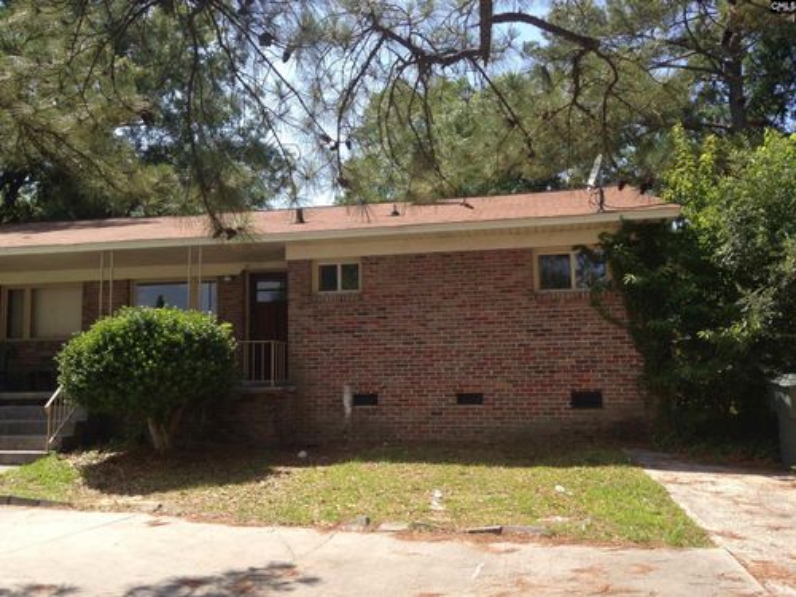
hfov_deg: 55.4
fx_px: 759
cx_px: 398
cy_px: 298
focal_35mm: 33
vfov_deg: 42.9
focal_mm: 4.12
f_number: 2.4
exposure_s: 1/723
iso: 50
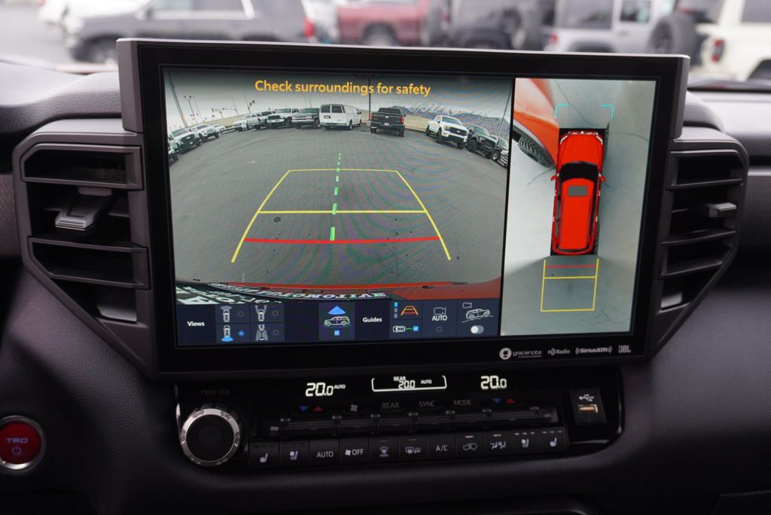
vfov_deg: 43.7
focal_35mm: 30
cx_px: 386
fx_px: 643
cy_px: 258
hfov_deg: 61.9
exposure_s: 1/60
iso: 200
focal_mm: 20
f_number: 4
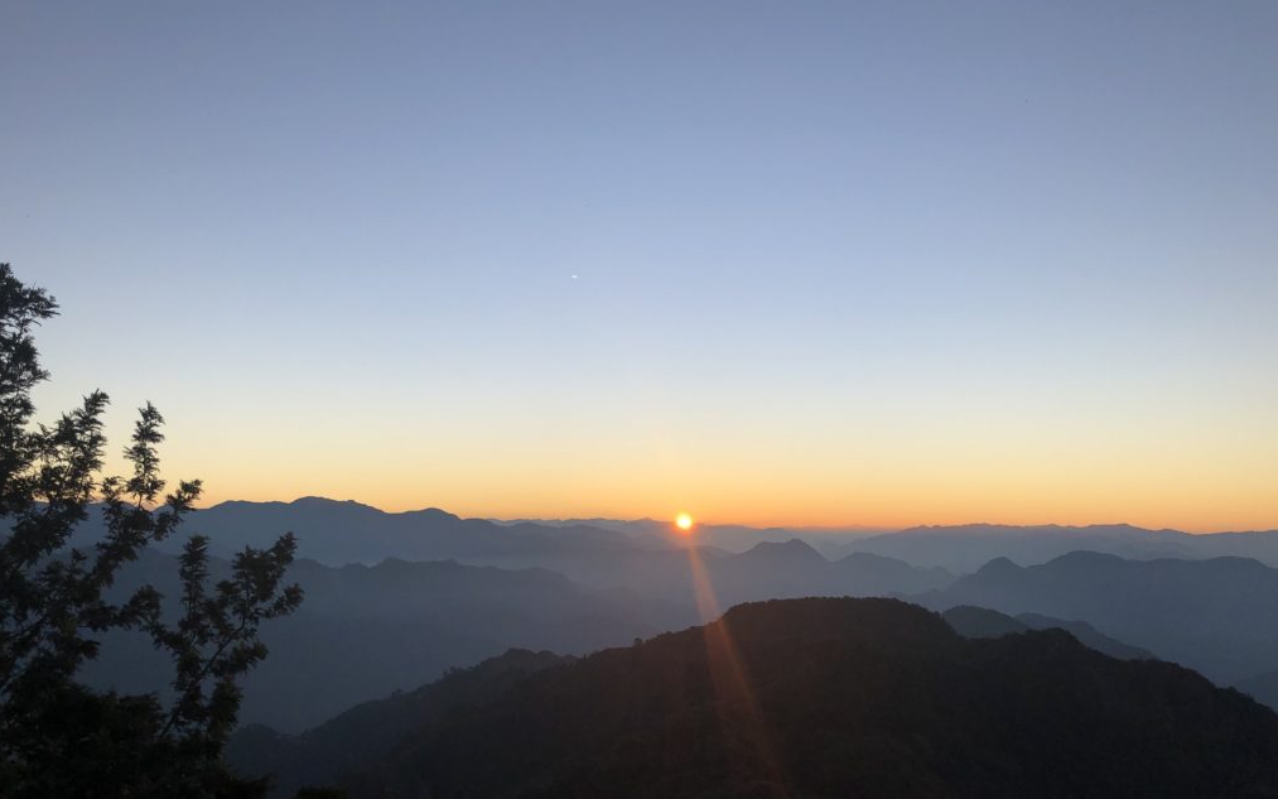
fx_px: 1045
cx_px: 642
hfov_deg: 62.9
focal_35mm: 30
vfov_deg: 41.8
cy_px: 399
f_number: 1.8
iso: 20
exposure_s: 1/774
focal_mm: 3.99
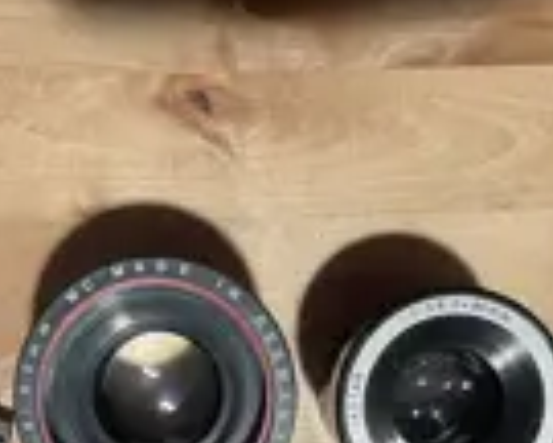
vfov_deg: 19.7
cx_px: 156
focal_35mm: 75
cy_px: 468
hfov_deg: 25.2
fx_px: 1227
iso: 320
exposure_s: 1/50
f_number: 1.6
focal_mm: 4.2
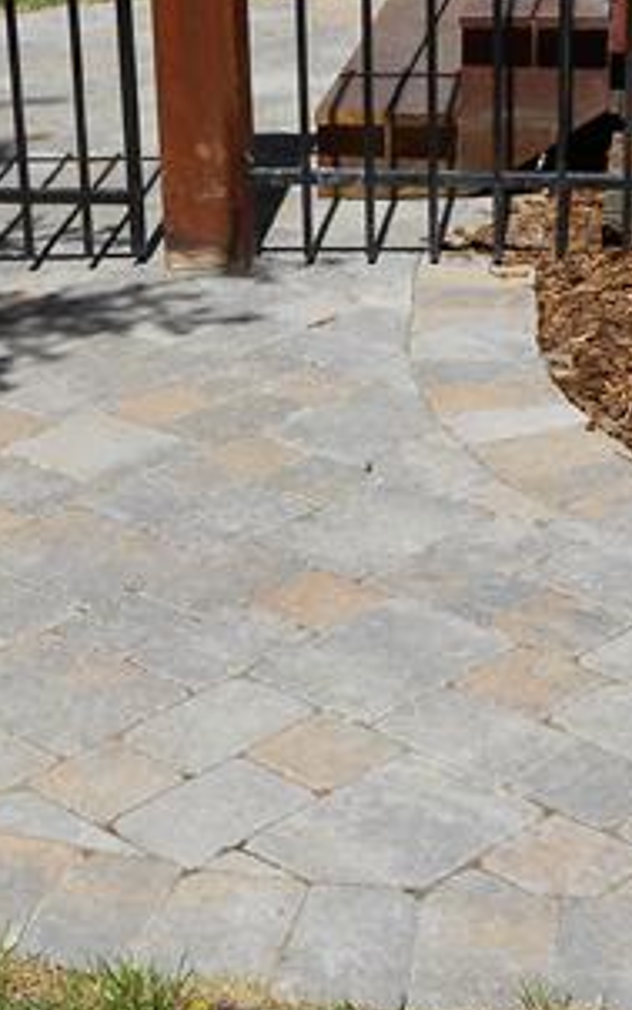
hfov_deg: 15.6
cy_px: 518
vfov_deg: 24.9
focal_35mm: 83
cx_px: 120
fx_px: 2285
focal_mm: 6.7
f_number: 3.9
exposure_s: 1/1000
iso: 80
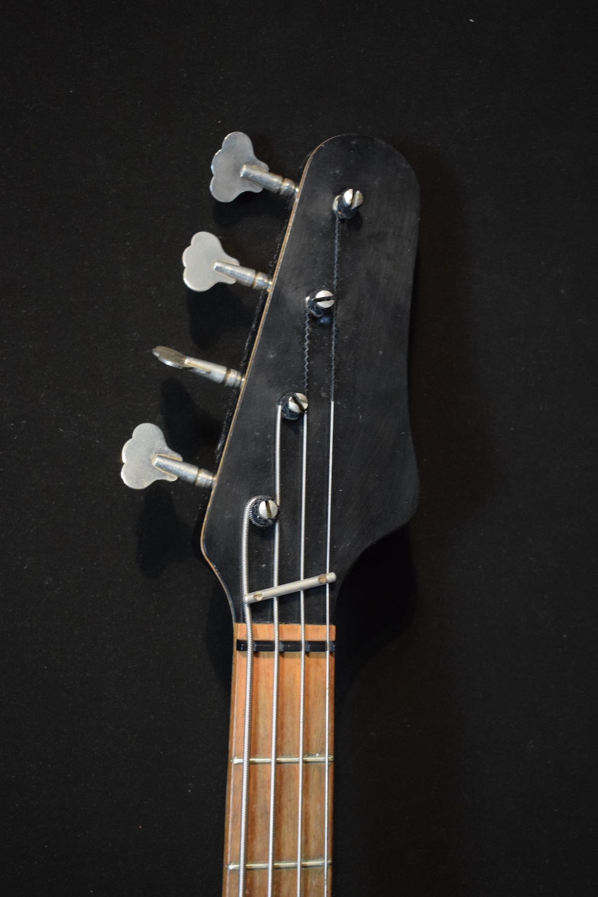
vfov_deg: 41.1
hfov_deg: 28.1
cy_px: 448
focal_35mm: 48
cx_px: 299
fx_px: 1196
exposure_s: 1/25
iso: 3200
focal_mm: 32
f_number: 4.5
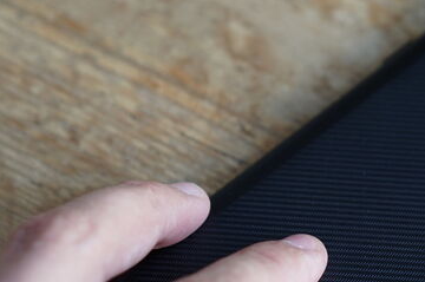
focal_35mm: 147
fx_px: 1733
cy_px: 263
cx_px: 339
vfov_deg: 9.3
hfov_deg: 13.9
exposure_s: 1/125
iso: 250
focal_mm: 55
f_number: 3.2
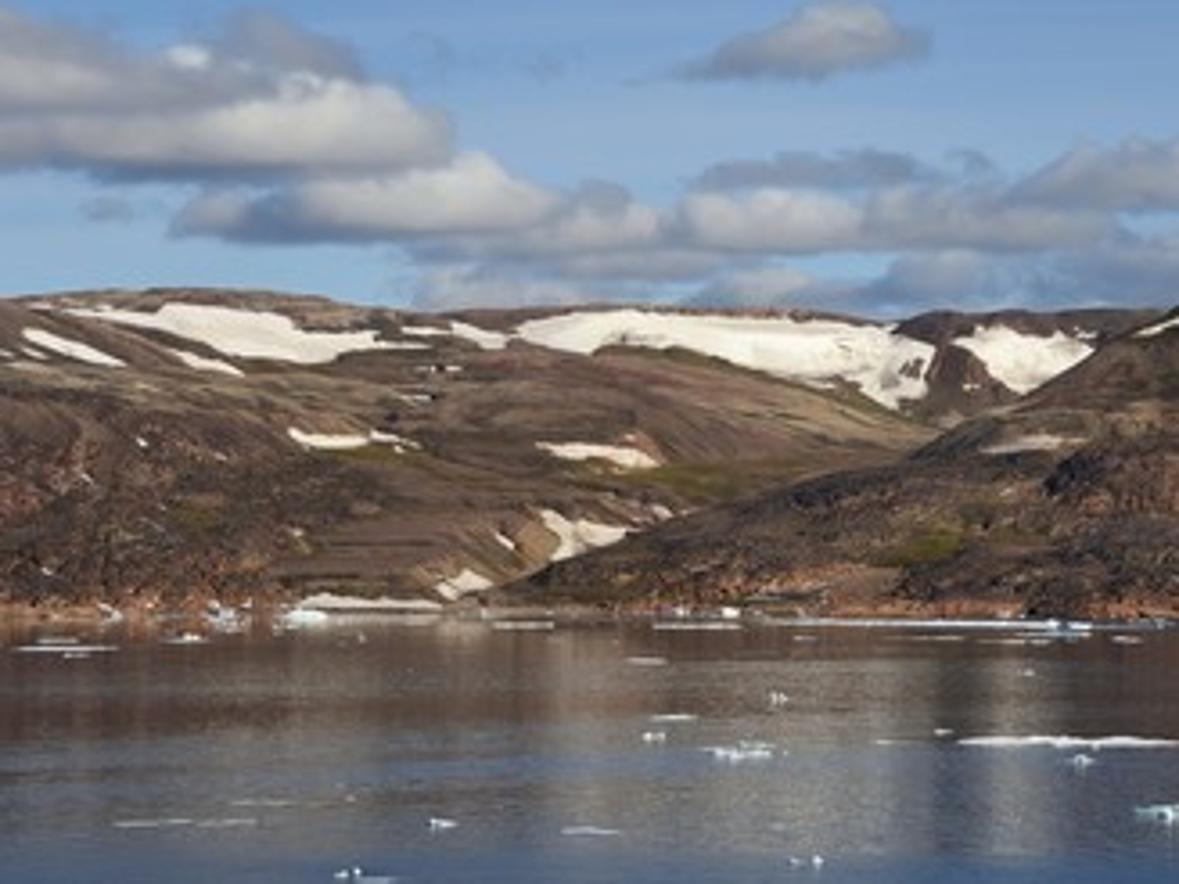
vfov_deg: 10.7
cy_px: 424
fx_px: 4700
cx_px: 625
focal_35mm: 138
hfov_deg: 14.3
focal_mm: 112
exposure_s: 1/250
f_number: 14
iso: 200
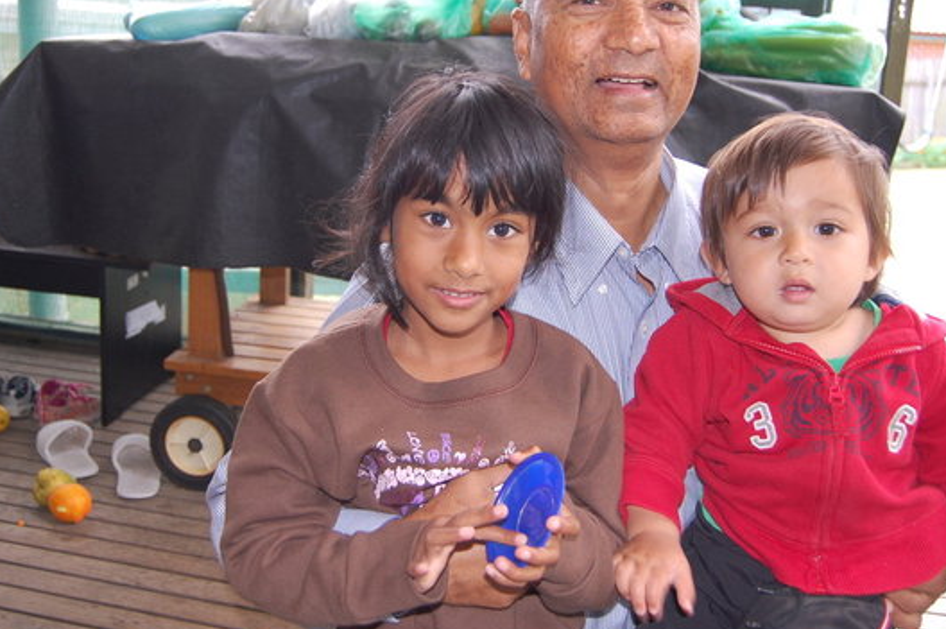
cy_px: 263
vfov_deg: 33.3
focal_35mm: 40
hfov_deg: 48.5
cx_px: 443
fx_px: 1050
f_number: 3.8
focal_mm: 22
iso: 400
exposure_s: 1/60
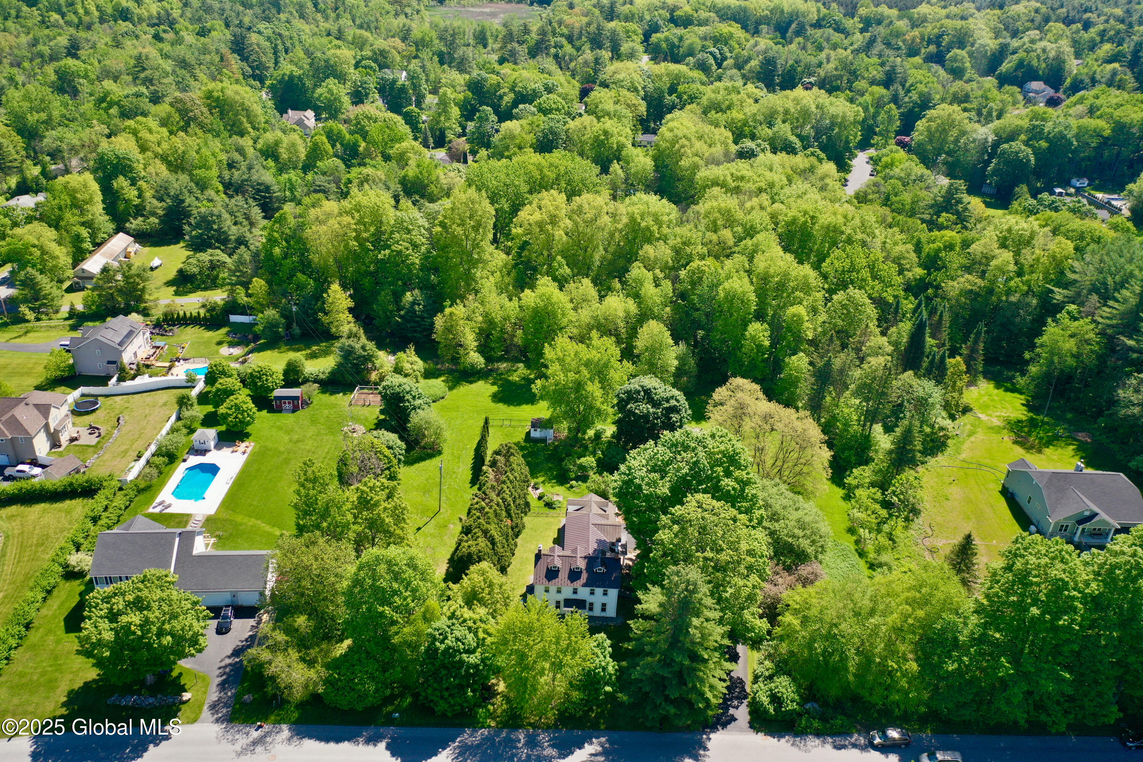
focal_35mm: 28
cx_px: 572
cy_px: 381
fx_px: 889
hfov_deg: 65.5
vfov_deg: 46.4
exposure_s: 1/40
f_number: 3.2
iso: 100
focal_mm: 10.26
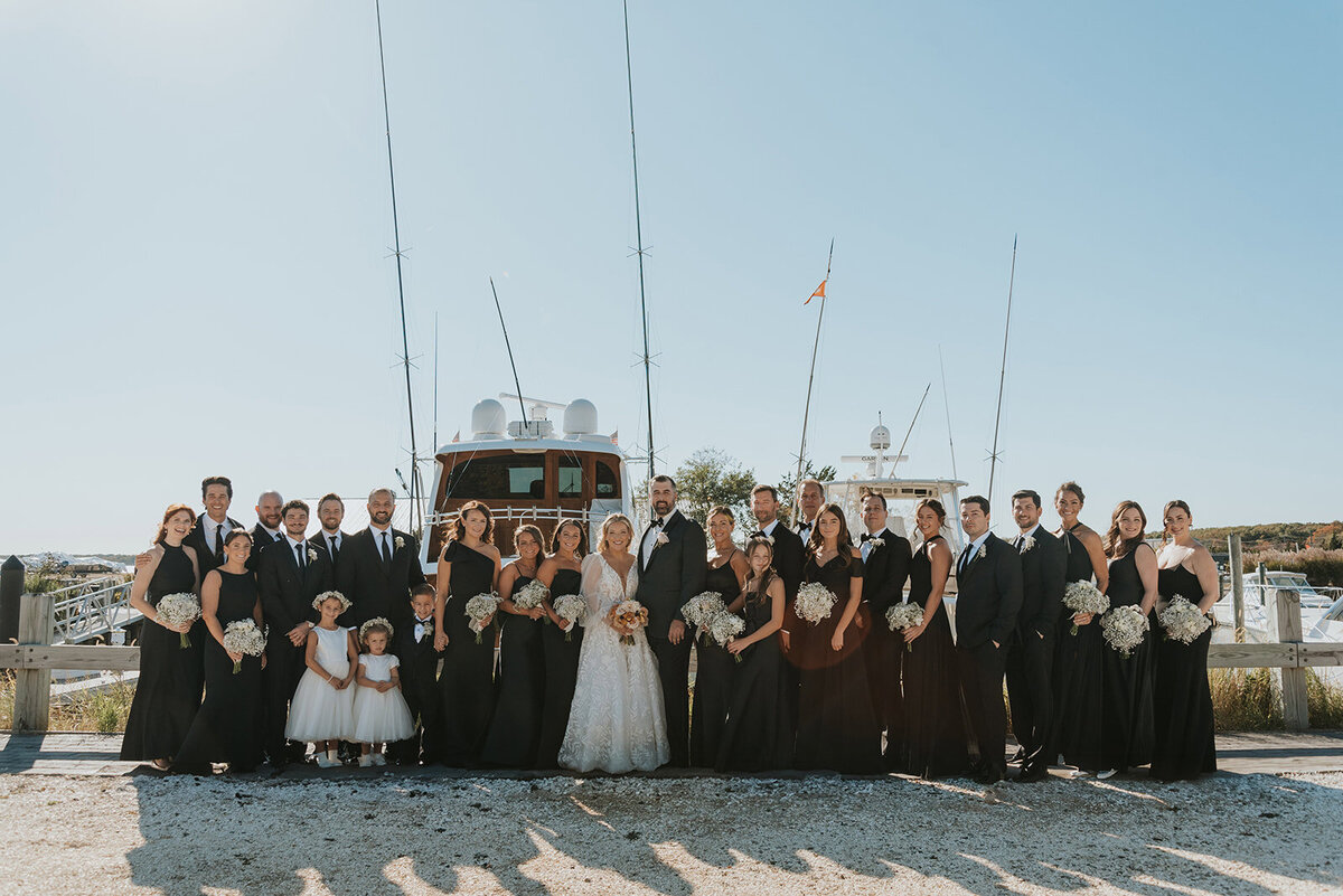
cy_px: 448
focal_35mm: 29
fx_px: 1082
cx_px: 672
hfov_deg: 63.6
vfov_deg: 45.0
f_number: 5
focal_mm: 29
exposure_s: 1/1600
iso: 250
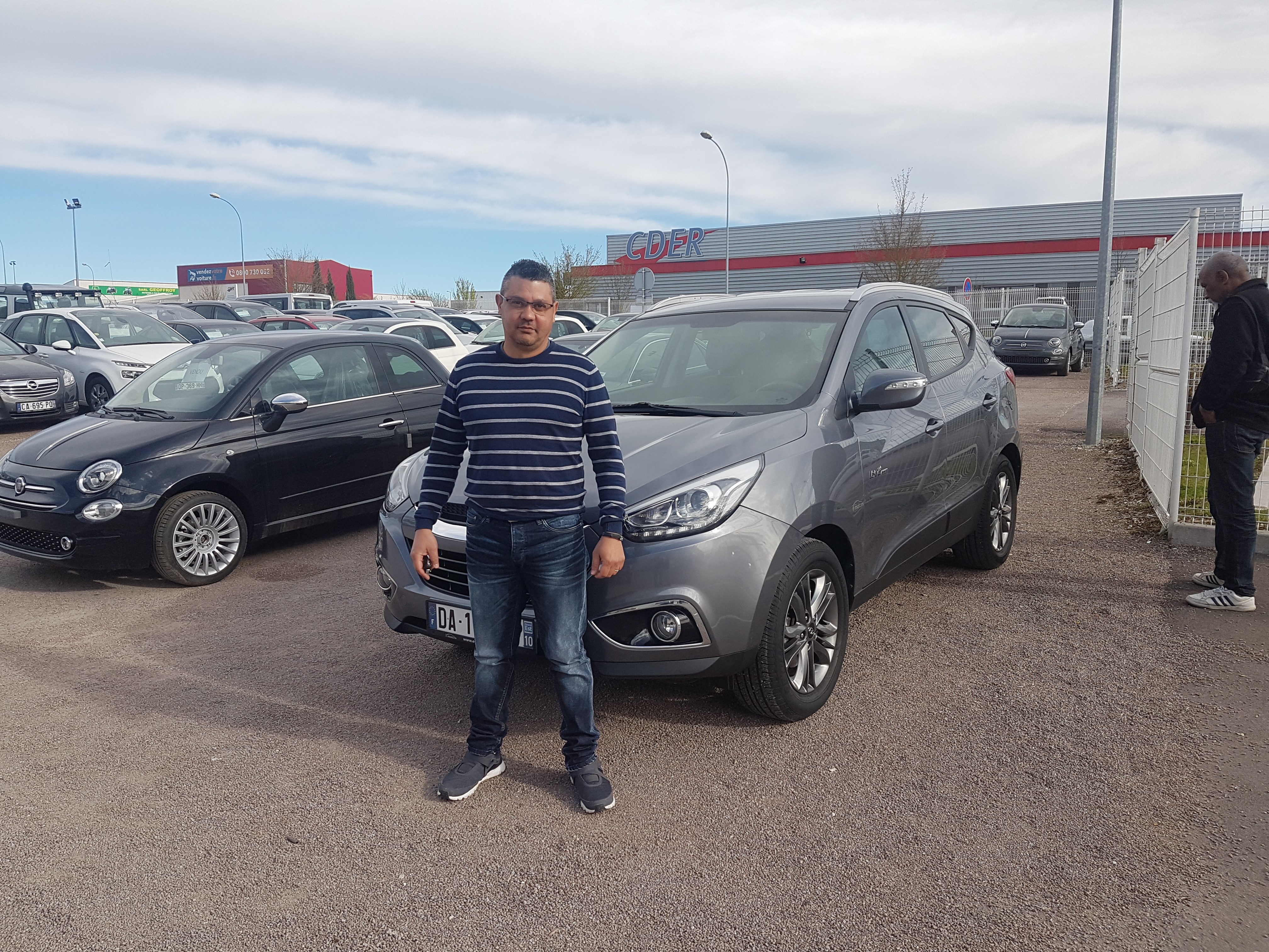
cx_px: 634
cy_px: 476
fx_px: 953
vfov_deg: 53.1
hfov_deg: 67.3
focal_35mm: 26
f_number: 1.7
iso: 40
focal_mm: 4.2
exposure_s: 1/1212
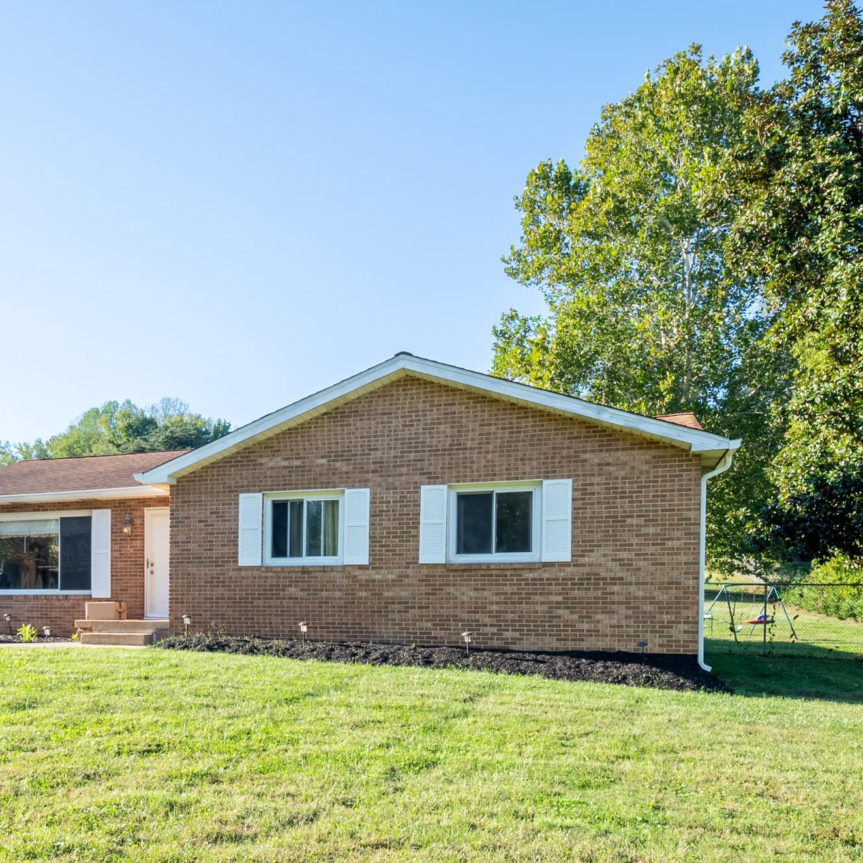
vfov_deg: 62.9
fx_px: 705
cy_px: 433
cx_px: 401
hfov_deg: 62.9
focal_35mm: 25
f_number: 16
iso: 200
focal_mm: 19
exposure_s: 1/200
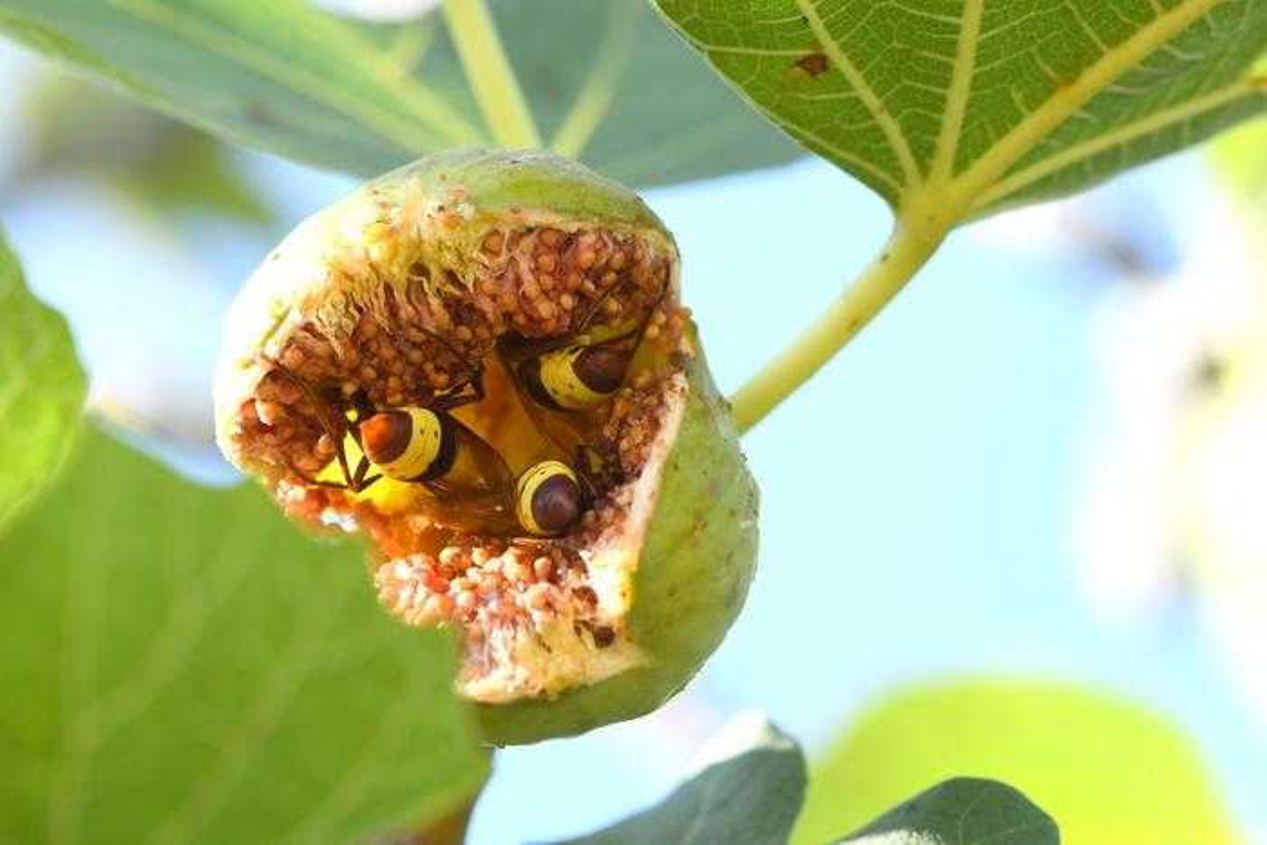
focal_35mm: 158
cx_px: 634
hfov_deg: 13.0
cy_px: 422
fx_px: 5544
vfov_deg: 8.7
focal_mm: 105
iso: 500
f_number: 10
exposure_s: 1/400
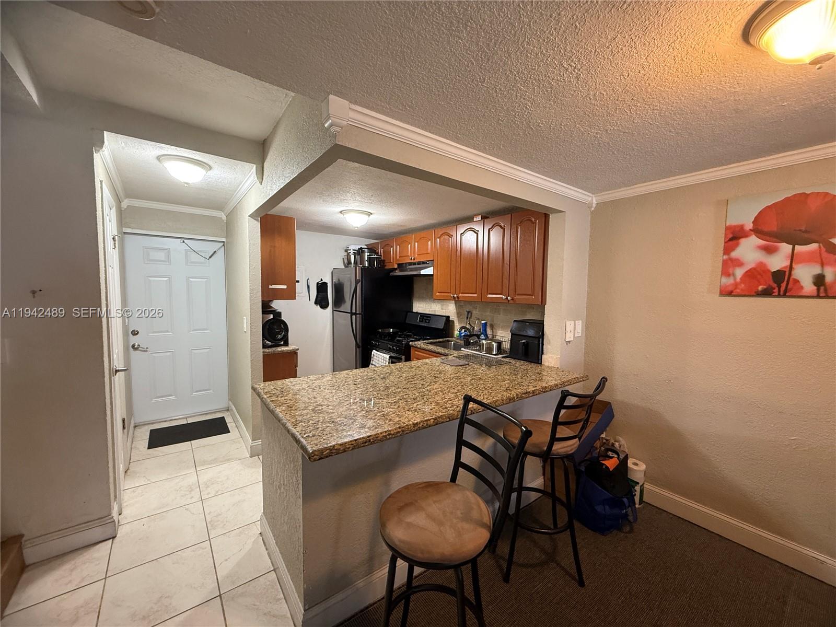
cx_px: 418
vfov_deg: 85.7
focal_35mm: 14
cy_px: 314
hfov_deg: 102.1
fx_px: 338
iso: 320
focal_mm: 2.22
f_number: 2.2
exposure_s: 1/60
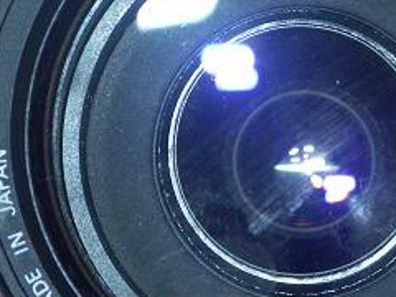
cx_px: 290
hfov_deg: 4.6
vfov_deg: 3.4
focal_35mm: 434
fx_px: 4965
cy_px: 139
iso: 100
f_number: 3.5
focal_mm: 50.69
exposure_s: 1/250
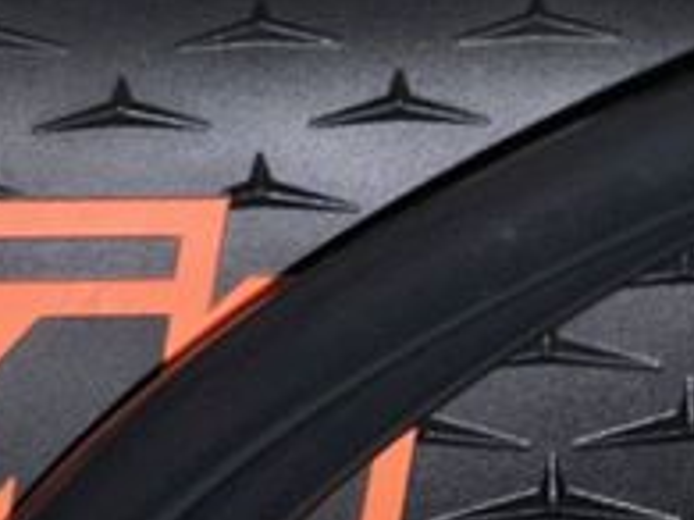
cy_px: -246
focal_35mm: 253
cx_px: -25
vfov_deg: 5.8
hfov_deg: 7.8
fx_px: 5069
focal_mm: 9
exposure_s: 1/37
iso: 20
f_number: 2.8
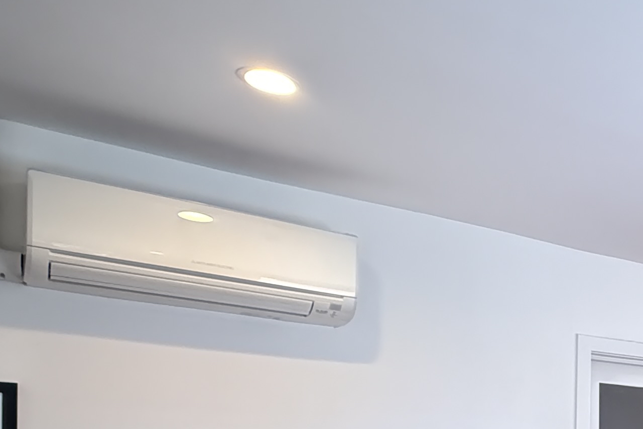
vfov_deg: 26.5
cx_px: 822
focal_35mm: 46
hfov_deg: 32.7
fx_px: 822
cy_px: 492
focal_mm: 2.22
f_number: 2.2
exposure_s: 1/30
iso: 1250
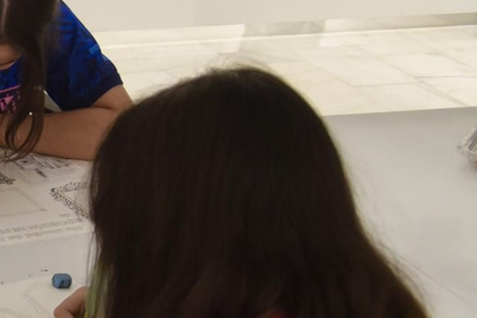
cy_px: 198
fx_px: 1616
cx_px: -283
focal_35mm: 122
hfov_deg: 15.3
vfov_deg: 11.2
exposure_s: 1/100
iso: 1400
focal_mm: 32
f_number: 5.6
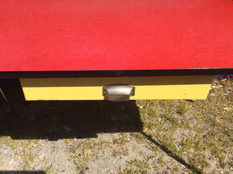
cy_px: 87
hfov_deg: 56.9
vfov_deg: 44.1
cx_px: 116
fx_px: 215
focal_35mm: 32
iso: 32
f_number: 2.4
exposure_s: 1/1395
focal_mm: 3.3
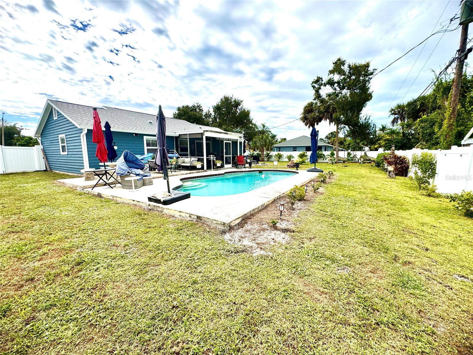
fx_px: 191
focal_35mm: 14
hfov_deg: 102.1
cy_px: 178
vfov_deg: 85.7
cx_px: 236
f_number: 2.2
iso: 50
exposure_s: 1/2083
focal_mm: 2.22
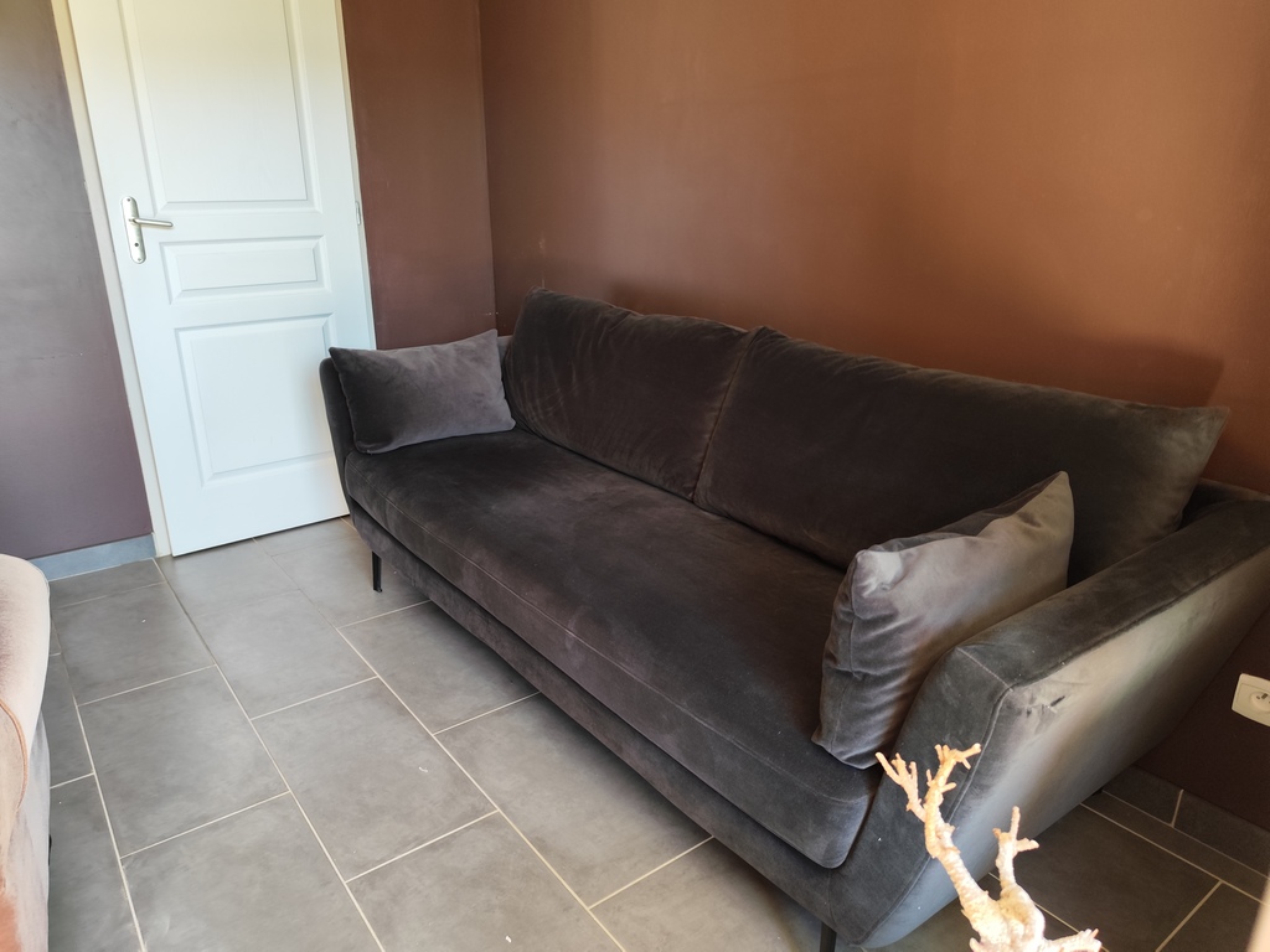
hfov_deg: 73.9
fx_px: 844
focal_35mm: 23
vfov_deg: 58.9
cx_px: 635
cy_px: 476
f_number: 1.65
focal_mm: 6.19
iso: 250
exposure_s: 1/50
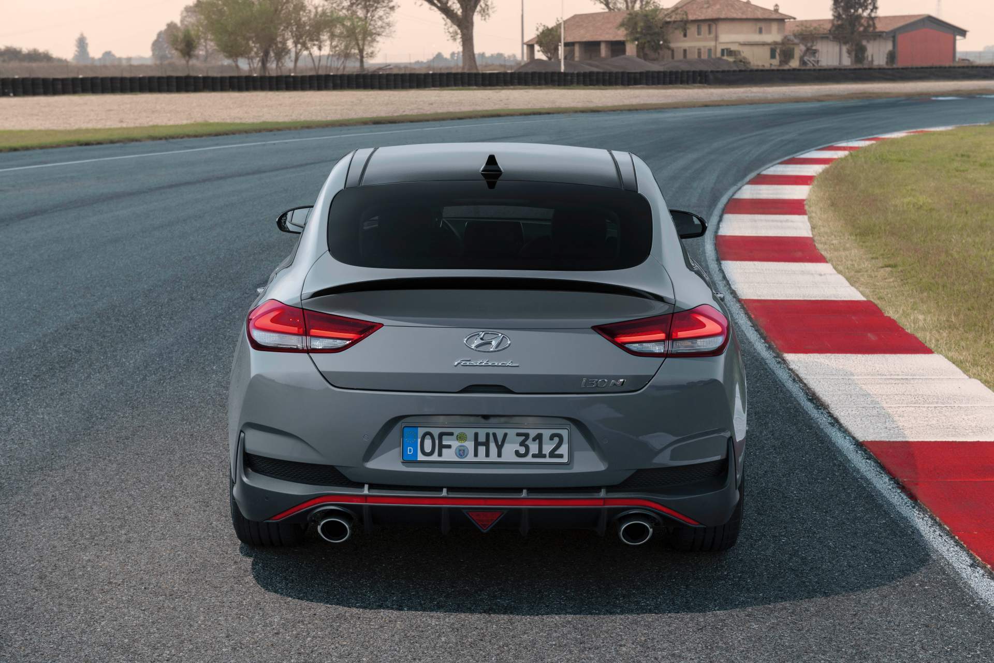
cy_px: 332
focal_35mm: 58
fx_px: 1601
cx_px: 497
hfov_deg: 34.5
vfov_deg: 23.4
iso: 640
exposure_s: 1/30
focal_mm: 58
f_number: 7.1
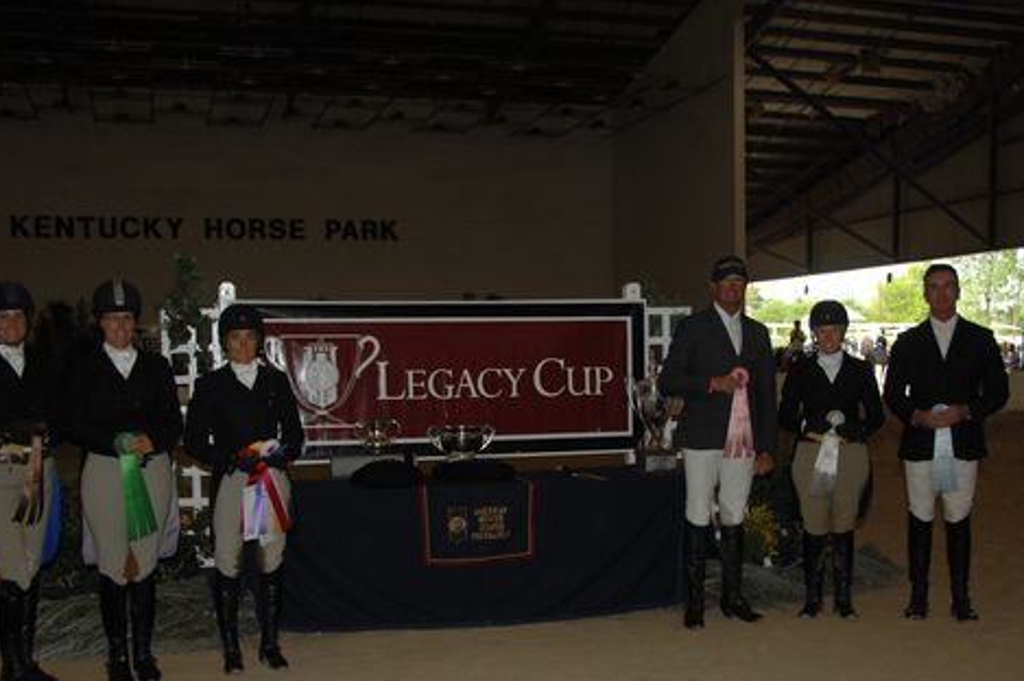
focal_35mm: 45
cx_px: 548
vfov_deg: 29.6
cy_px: 455
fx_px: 1279
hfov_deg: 43.6
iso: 200
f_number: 3.8
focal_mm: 22
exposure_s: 1/125
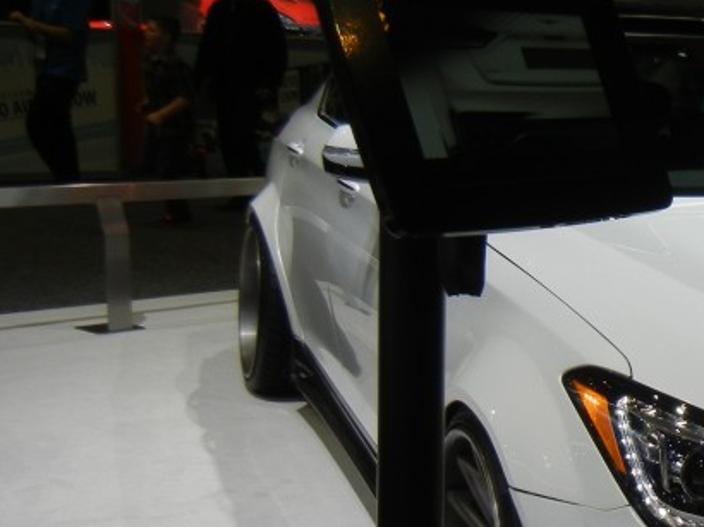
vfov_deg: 19.6
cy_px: 294
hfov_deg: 23.6
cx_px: 860
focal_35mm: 75
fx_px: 1524
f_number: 3.5
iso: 160
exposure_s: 1/150
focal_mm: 5.4
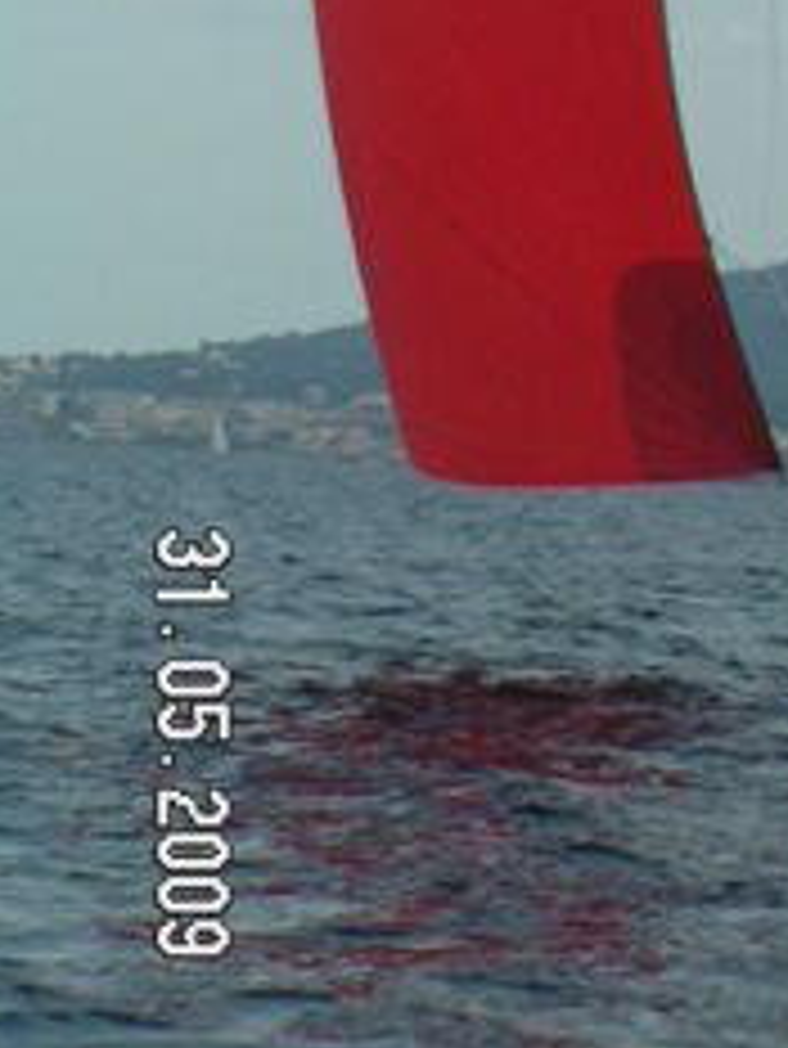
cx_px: 1063
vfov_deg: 6.0
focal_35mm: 327
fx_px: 9916
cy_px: -238
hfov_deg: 4.5
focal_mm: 18.2
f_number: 5
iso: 50
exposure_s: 1/250
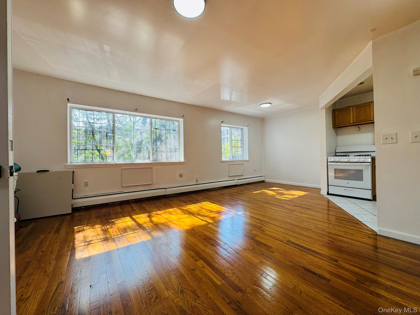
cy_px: 158
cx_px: 210
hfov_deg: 102.1
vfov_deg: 85.7
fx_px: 170
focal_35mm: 14
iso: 50
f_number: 2.2
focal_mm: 2.22
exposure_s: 1/120
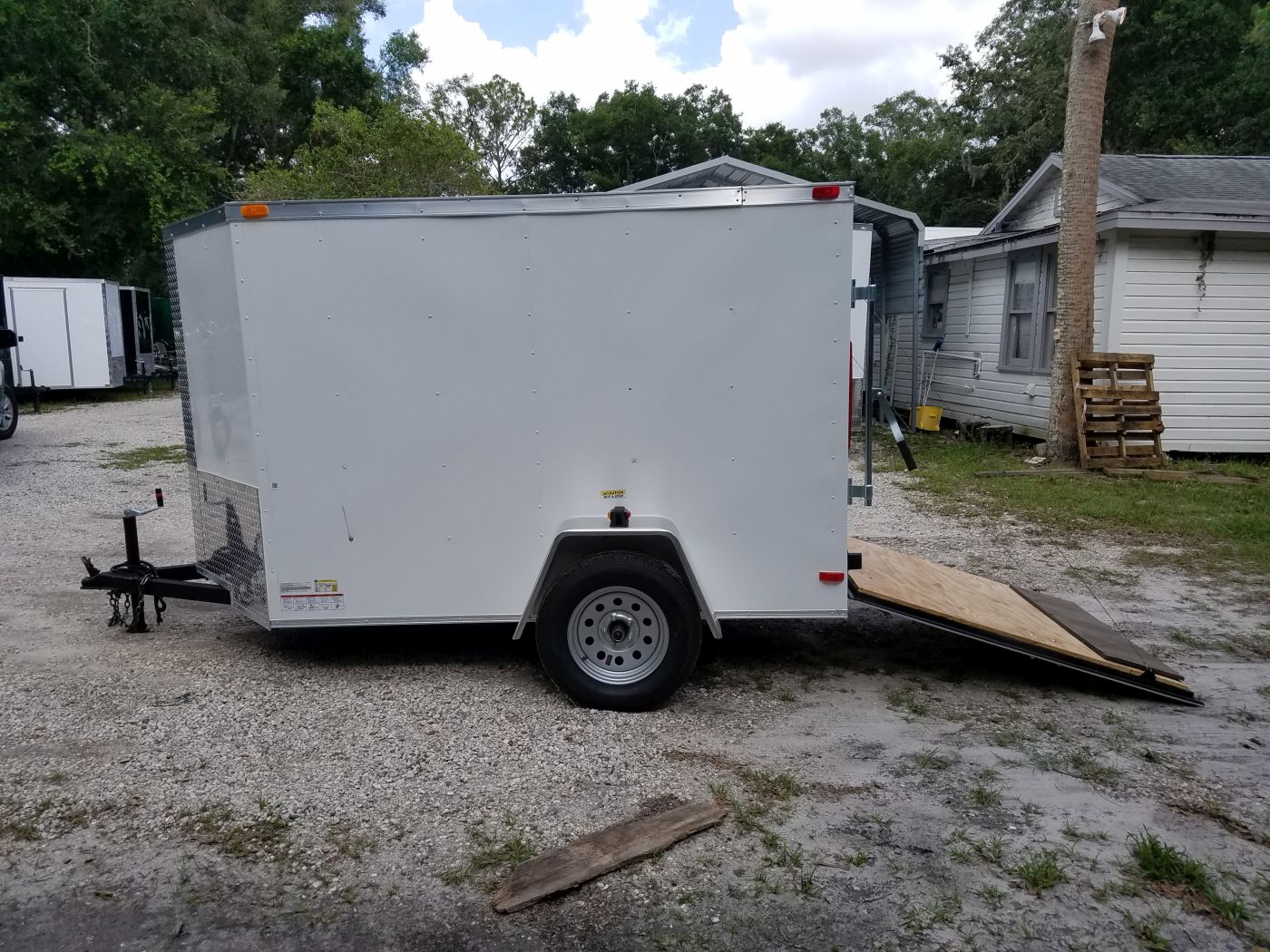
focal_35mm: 26
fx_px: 954
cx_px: 635
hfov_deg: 67.3
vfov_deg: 53.1
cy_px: 476
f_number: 1.7
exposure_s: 1/1368
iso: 50
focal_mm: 4.2
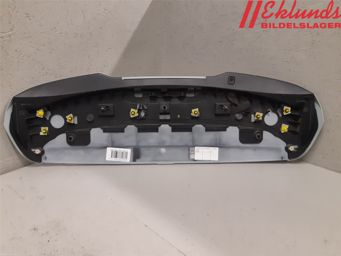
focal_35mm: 26
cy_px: 128
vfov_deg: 53.1
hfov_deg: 67.3
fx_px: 256
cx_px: 170
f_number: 1.7
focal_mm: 3.93
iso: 160
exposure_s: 1/50
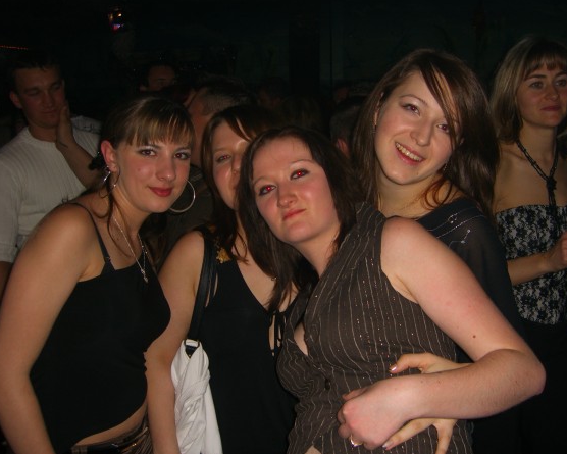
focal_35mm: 40
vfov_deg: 37.3
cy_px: 225
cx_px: 301
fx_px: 671
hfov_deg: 45.8
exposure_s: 1/60
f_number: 2.8
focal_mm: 7.9
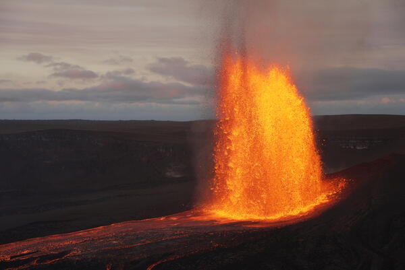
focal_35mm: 75
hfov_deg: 27.0
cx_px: 202
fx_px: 844
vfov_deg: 18.2
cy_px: 135
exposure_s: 1/400
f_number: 7.1
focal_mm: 75
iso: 1250
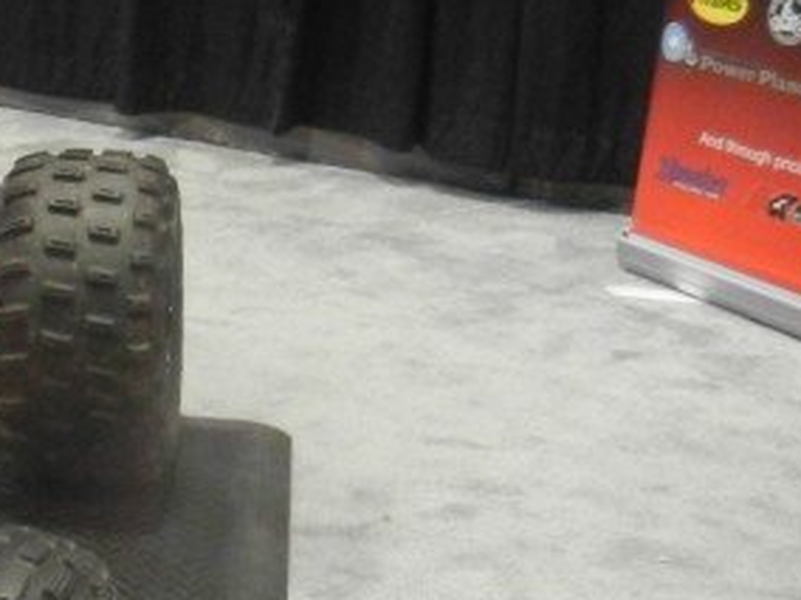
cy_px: 82
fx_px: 2499
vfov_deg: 13.6
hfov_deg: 15.8
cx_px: -604
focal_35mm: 108
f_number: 3.5
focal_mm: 5.4
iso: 640
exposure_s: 1/36
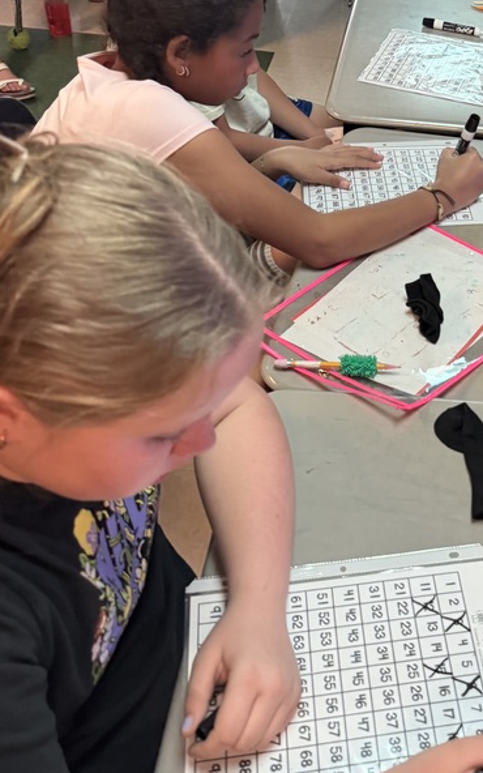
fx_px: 927
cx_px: 444
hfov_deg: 28.0
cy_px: 236
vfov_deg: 44.4
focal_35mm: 44
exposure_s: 1/60
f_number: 1.78
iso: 400
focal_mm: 6.76
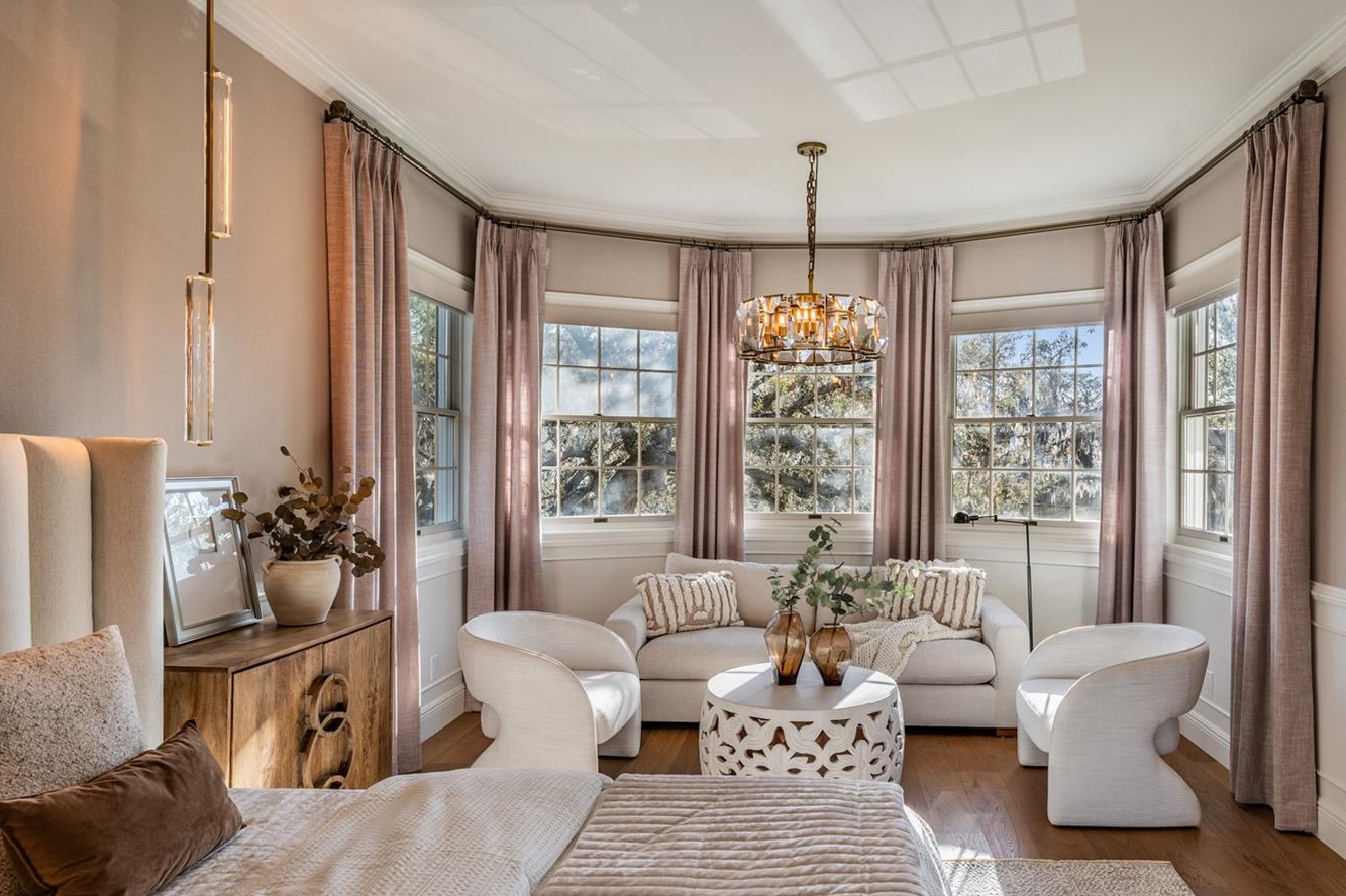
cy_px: 476
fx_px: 897
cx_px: 797
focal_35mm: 24
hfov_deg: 73.1
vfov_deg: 53.1
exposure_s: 1/20
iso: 100
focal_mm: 20
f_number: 7.1
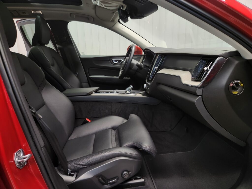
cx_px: 126
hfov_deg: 73.9
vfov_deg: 58.9
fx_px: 167
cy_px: 94
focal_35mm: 23
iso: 200
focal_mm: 5.4
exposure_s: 1/100
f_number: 1.8
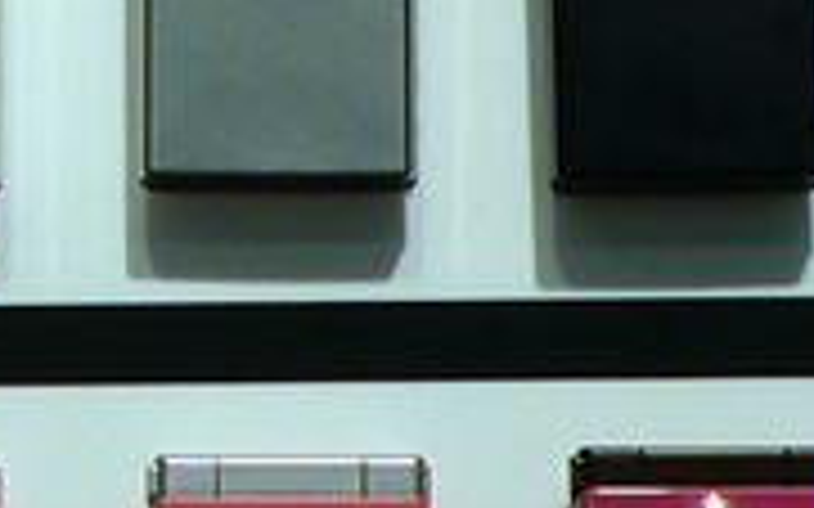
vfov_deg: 4.8
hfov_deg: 7.7
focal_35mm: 272
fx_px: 6032
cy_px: 796
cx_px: 225
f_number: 4
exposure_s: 1/100
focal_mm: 8
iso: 80
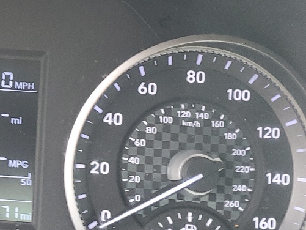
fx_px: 734
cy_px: 91
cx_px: -46
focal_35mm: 83
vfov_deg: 17.8
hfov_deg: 22.0
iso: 107
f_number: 1.5
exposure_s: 1/60.2
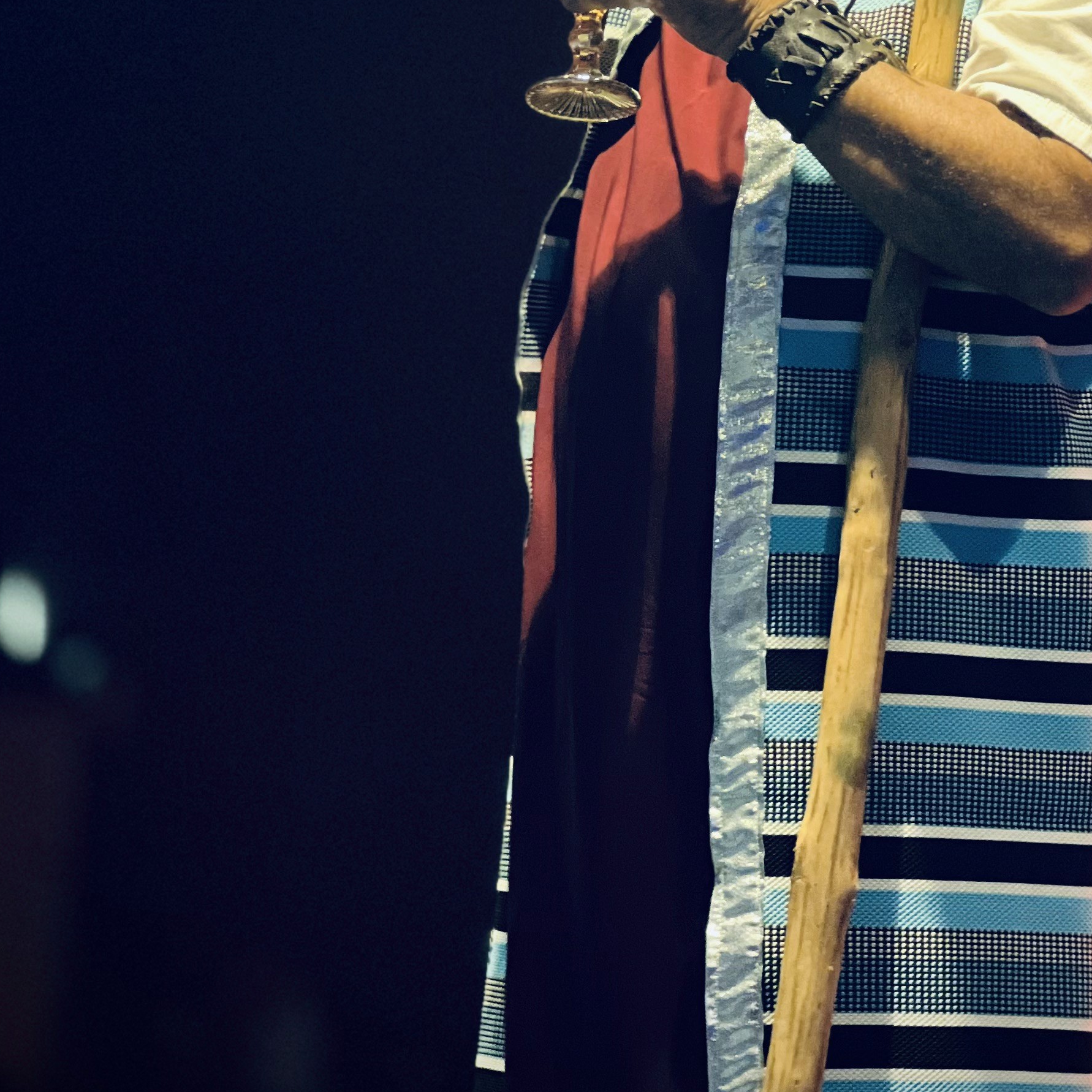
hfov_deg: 11.3
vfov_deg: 11.3
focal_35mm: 154
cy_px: 128
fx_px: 5496
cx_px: 702
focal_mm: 9
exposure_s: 1/16
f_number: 2.8
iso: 400
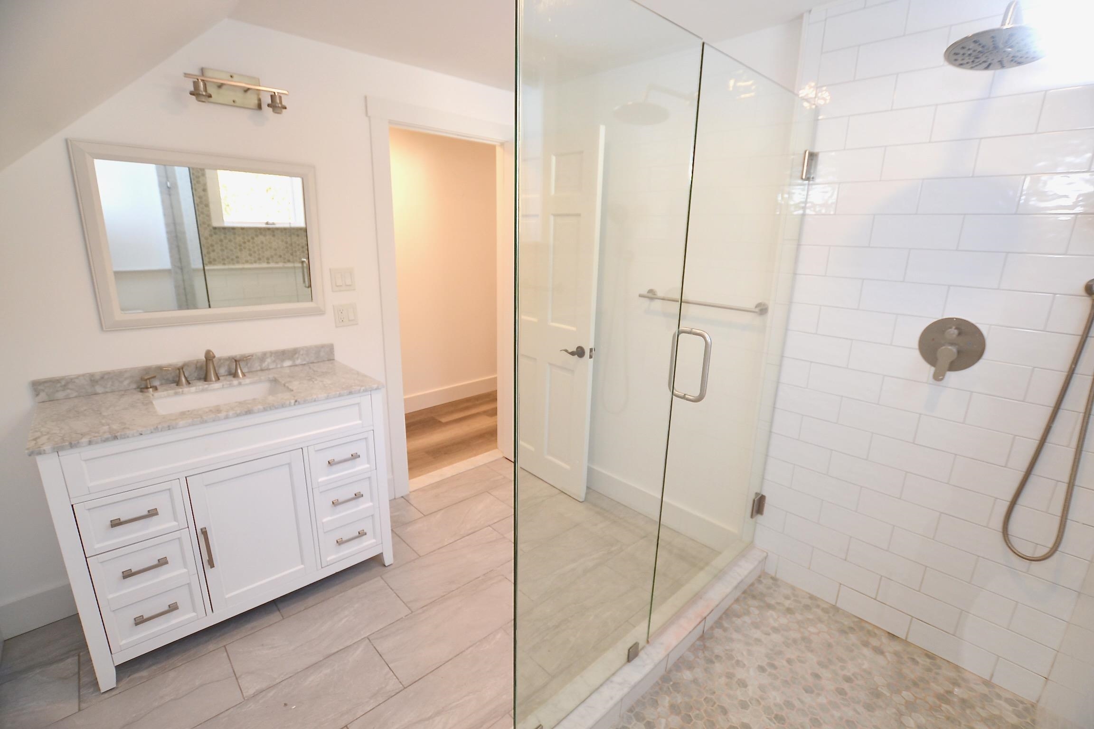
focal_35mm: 15
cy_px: 364
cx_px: 547
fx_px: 456
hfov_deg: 100.4
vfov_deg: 77.3
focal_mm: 10
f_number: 4.5
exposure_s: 1/80
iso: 400
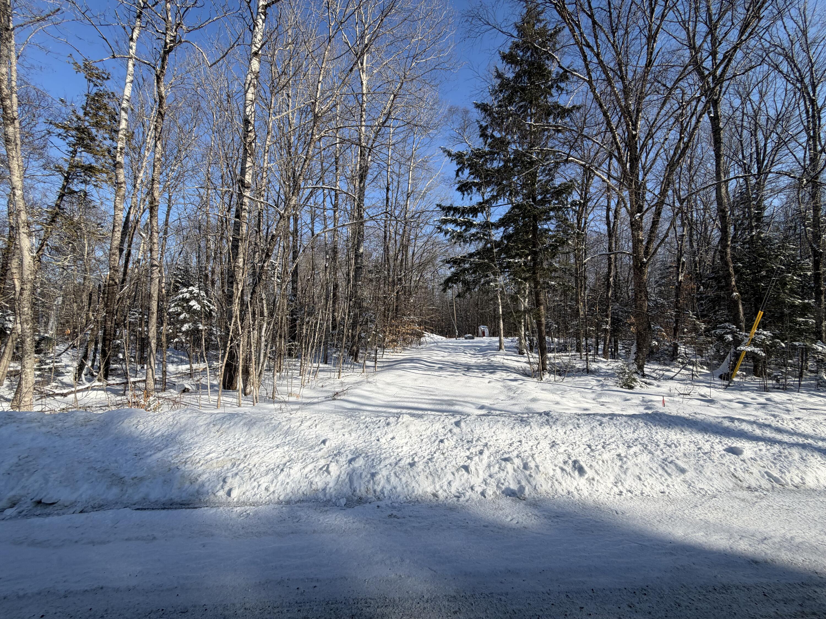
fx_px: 334
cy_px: 310
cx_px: 413
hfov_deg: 102.1
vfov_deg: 85.7
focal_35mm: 14
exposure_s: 1/770
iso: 25
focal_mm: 2.22
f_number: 2.2
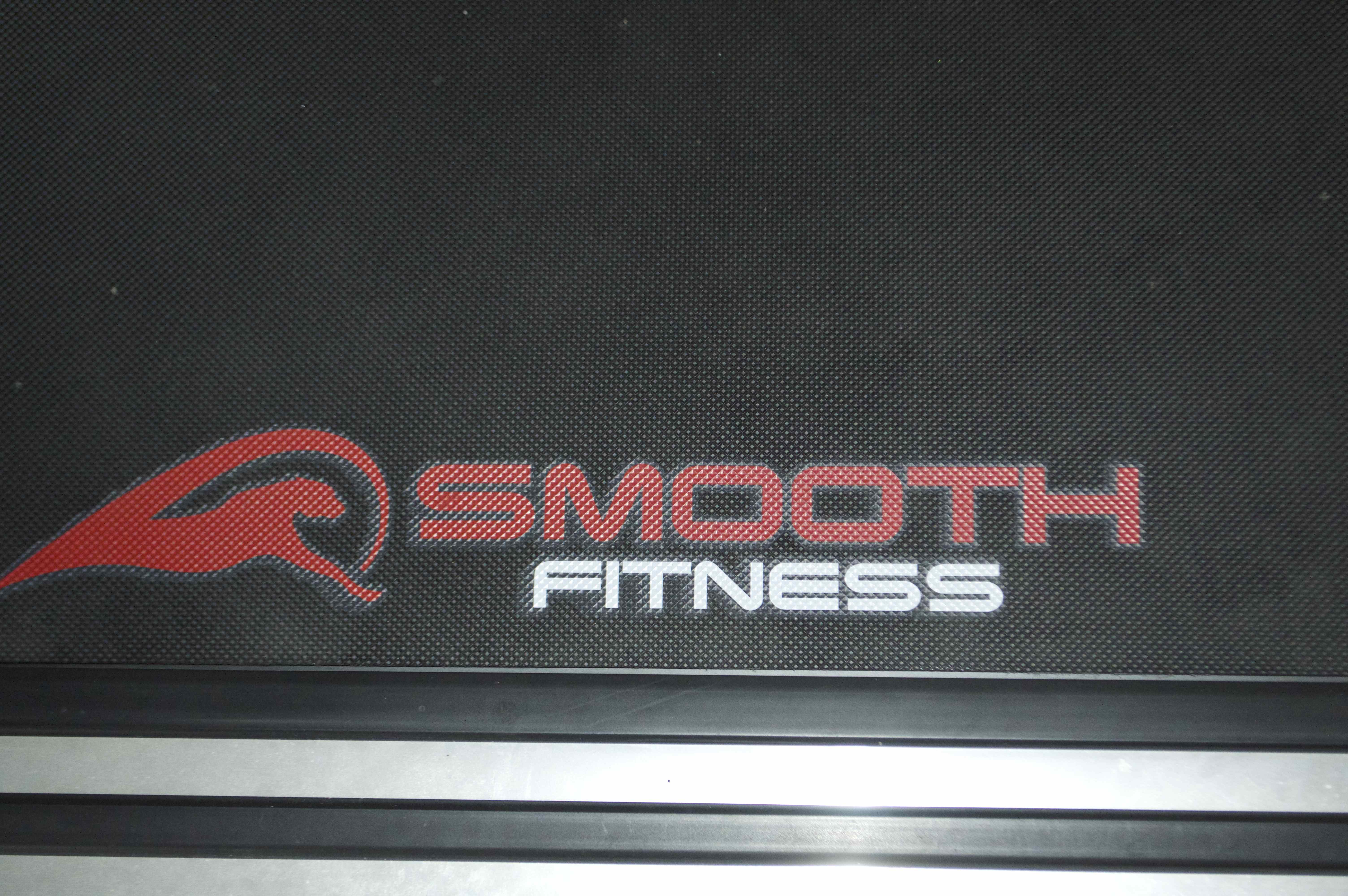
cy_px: 448
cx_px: 674
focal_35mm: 66
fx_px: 2469
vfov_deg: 20.6
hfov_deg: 30.5
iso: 3200
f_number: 5.3
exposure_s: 1/60
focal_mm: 44
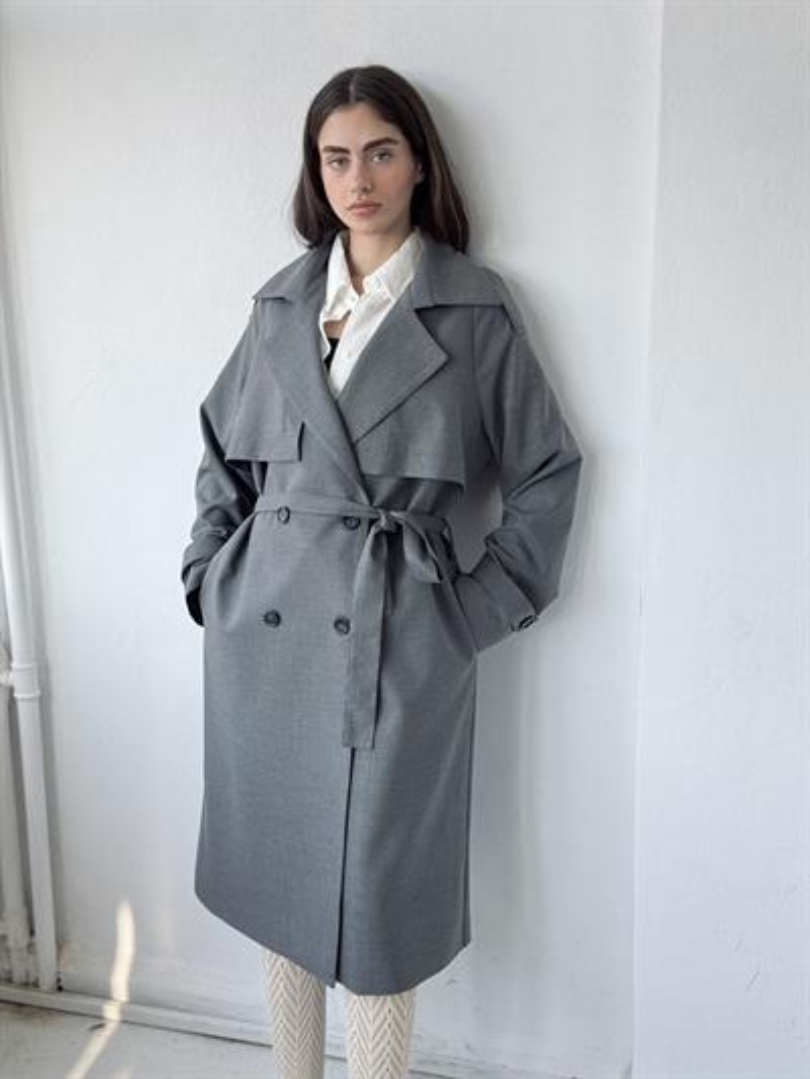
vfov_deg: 39.6
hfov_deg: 30.3
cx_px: 405
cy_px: 540
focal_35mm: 48
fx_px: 1497
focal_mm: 6.76
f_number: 1.78
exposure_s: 1/252
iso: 64
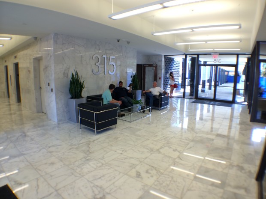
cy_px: 100
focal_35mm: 30
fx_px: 231
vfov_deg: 46.8
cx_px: 133
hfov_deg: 60.0
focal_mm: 4.12
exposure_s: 1/40
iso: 40
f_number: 2.2
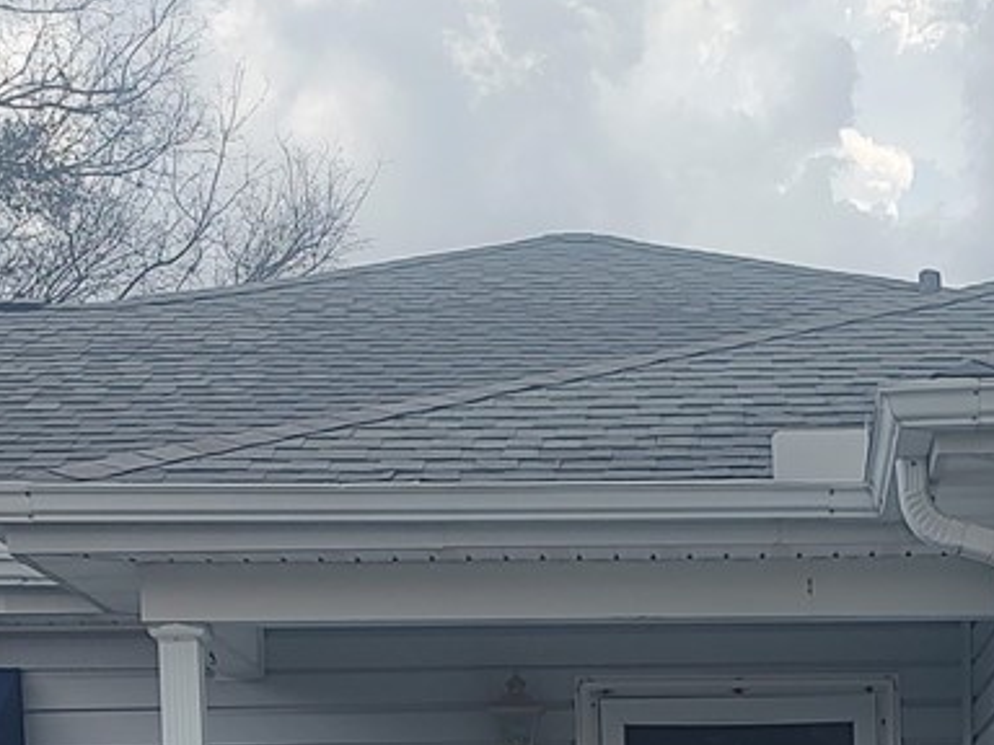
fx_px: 2872
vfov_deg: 13.5
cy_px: 1275
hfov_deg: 19.3
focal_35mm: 100
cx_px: 857
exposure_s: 1/310
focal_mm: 5.88
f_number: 1.9
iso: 100
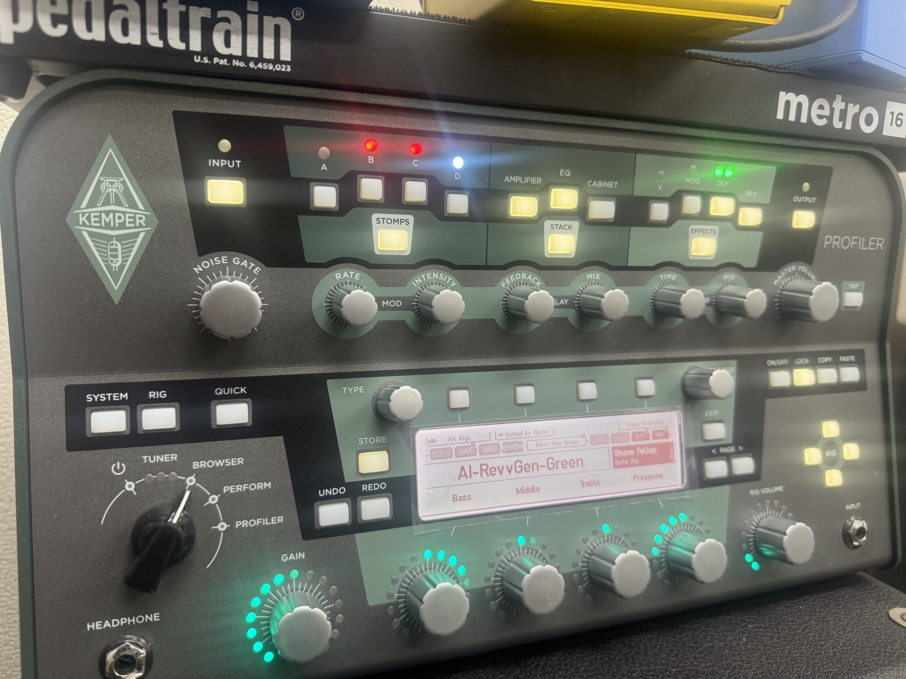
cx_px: 453
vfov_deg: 56.8
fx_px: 628
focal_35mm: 24
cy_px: 340
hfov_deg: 71.6
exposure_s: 1/50
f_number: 1.78
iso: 160
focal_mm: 6.76
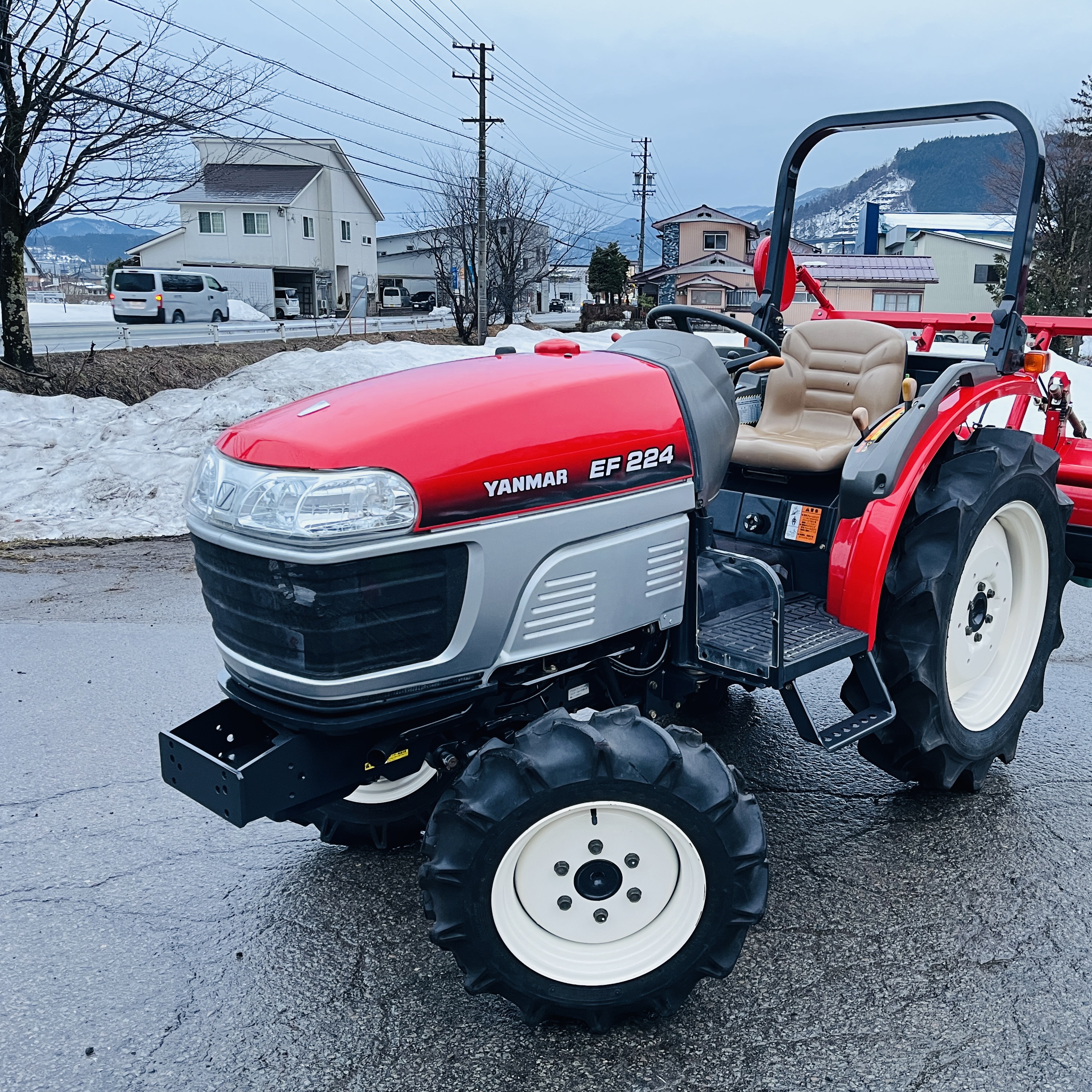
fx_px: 1106
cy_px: 547
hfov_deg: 52.2
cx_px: 659
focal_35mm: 31
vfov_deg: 52.5
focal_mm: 5.1
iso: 320
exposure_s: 1/60
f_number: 1.6
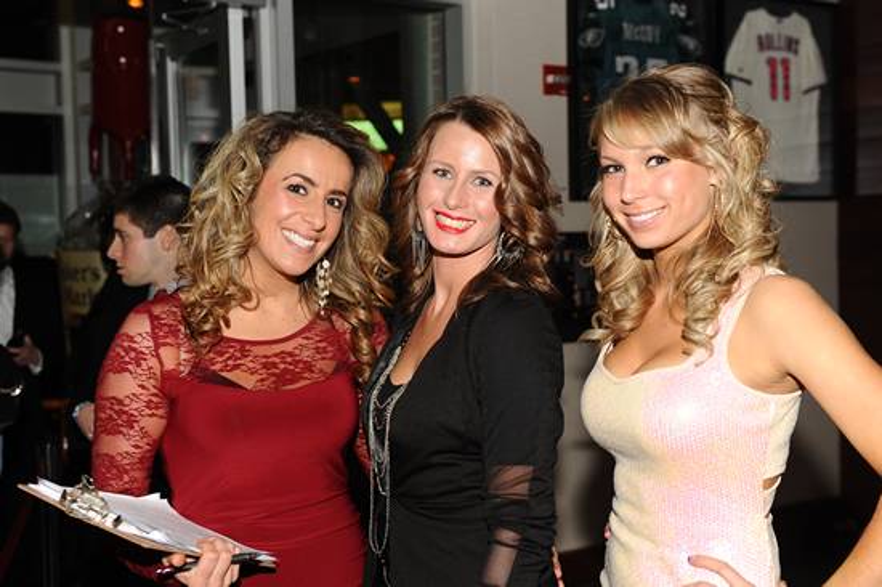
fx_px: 1224
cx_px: 441
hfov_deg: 39.6
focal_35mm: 50
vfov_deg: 27.0
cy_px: 294
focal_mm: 50
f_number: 4.8
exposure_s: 1/250
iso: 1100
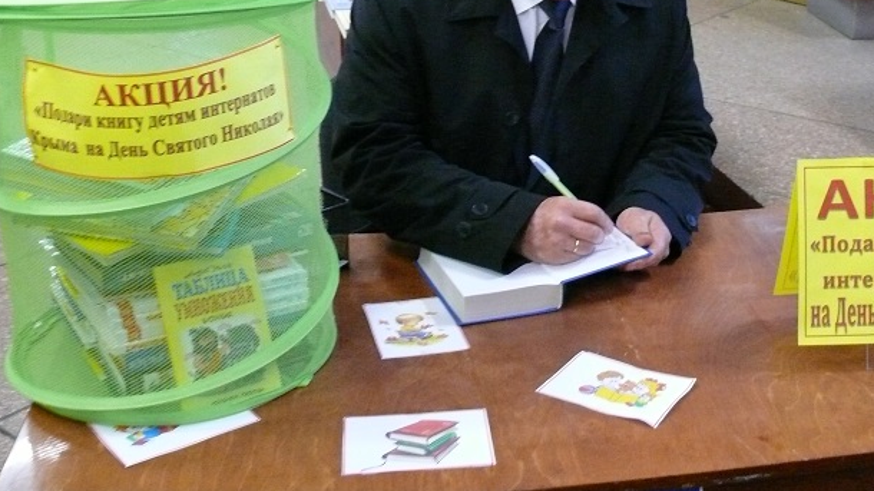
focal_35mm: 50
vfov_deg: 23.4
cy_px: 64
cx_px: 544
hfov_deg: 41.0
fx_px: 1159
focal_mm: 7.4
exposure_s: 1/25
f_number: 2.8
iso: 800
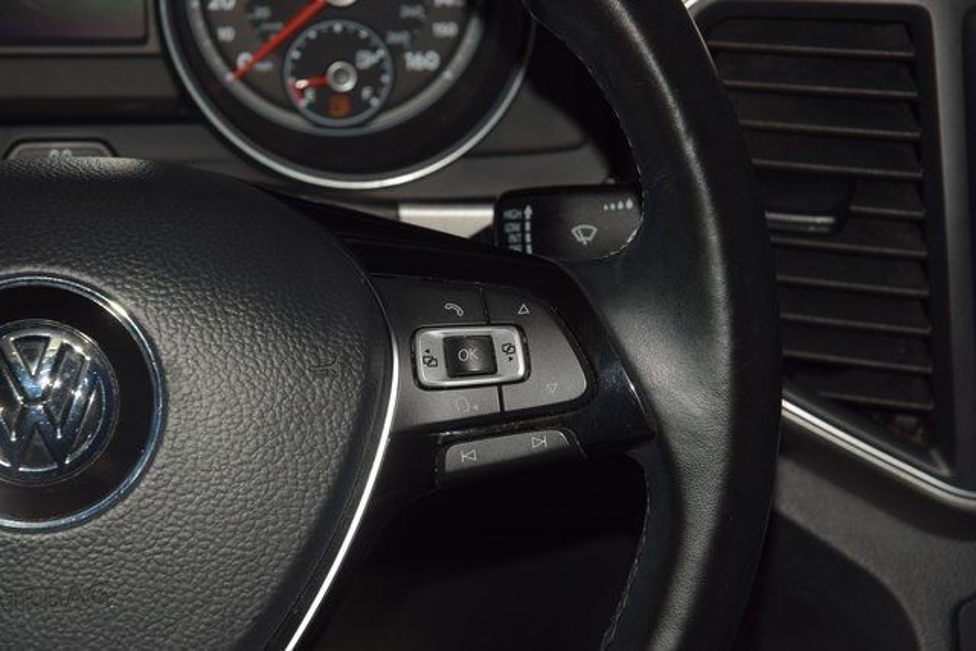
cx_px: 488
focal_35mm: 105
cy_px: 326
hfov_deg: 19.5
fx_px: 2847
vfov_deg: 13.0
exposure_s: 1/125
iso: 100
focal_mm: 70
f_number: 8
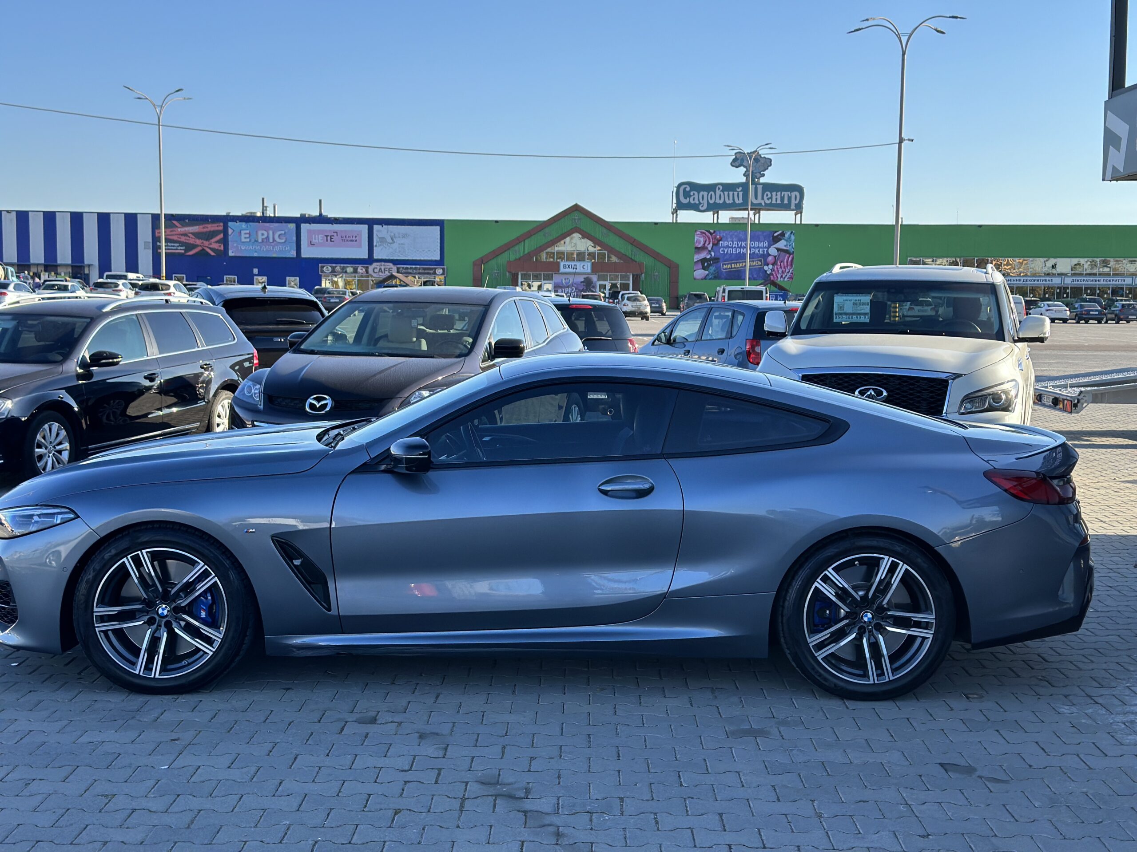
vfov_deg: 30.3
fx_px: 1577
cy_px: 426
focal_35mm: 48
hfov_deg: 39.7
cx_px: 568
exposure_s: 1/2114
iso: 80
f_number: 1.78
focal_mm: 6.86
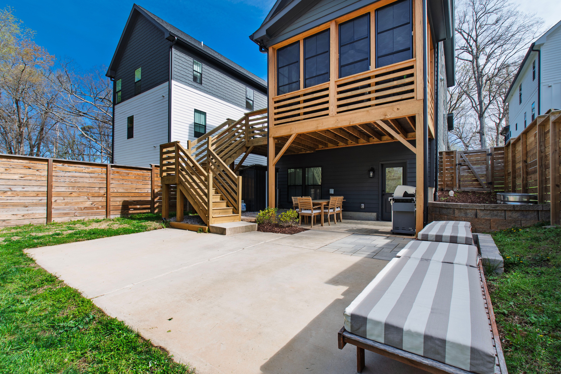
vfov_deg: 77.3
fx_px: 234
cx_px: 280
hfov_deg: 100.4
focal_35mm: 15
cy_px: 187
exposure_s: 1/100
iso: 100
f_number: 8
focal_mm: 10
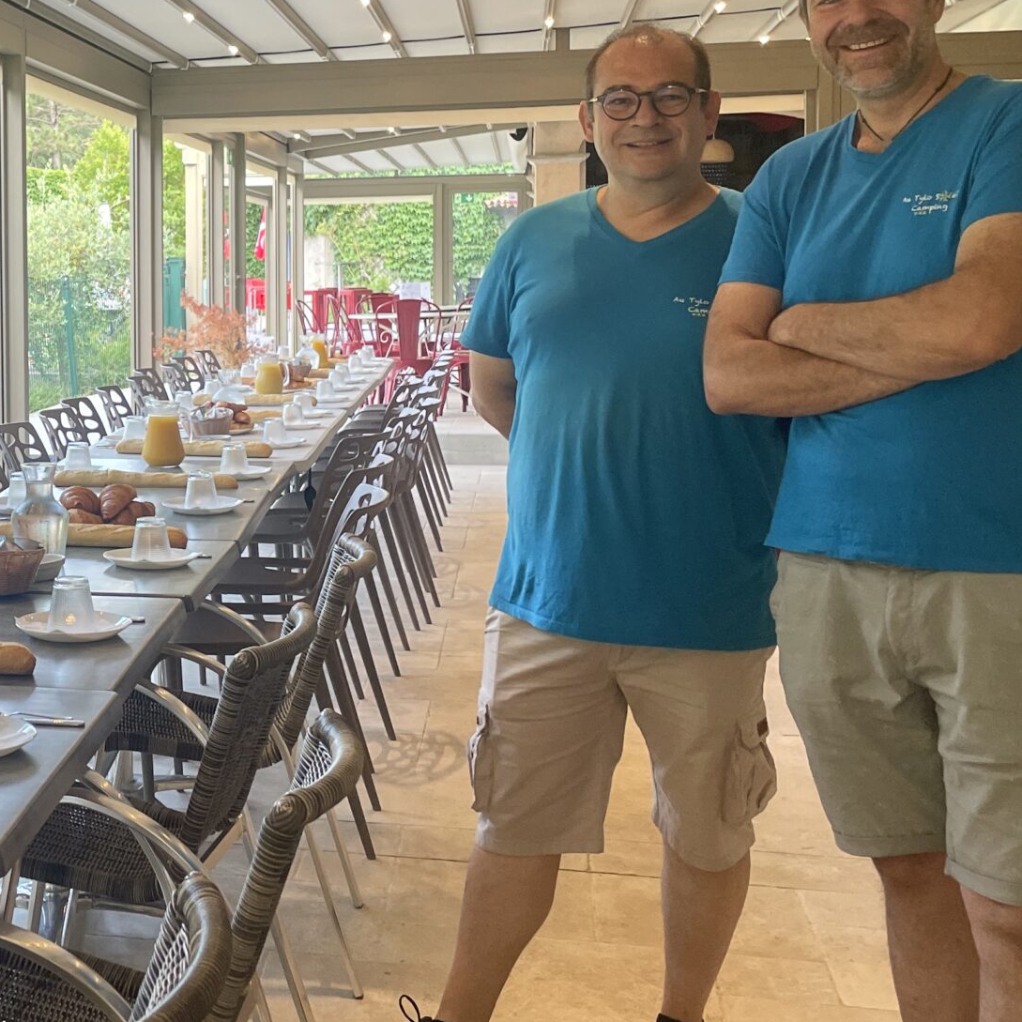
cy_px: 349
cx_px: 9
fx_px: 1804
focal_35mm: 54
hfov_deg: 29.6
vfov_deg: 31.4
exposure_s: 1/110
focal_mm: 4.2
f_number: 1.6
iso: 80
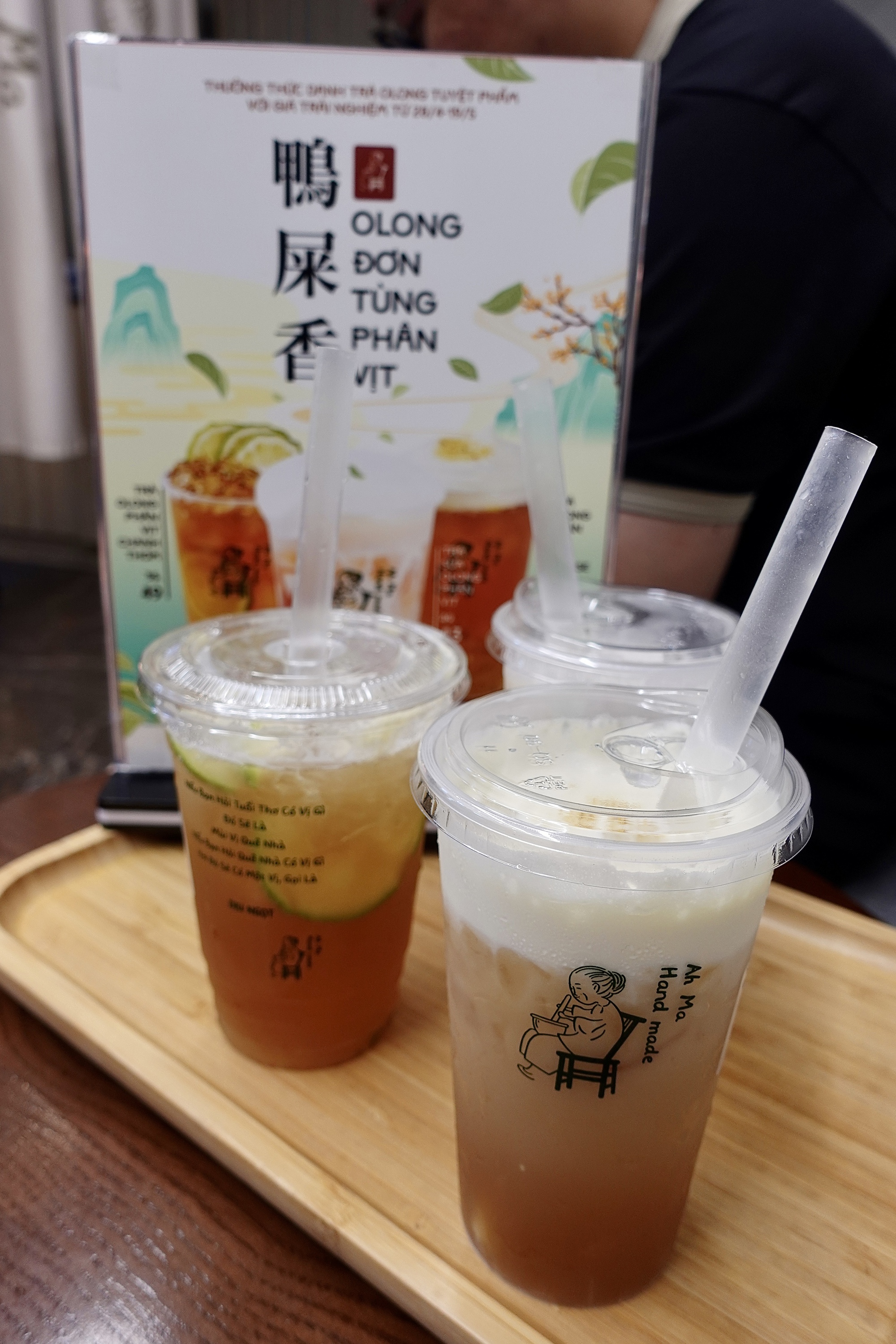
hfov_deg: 53.1
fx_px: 896
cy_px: 672
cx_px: 448
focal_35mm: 24
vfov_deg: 73.7
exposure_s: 1/40
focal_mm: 9.4
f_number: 2.8
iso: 125
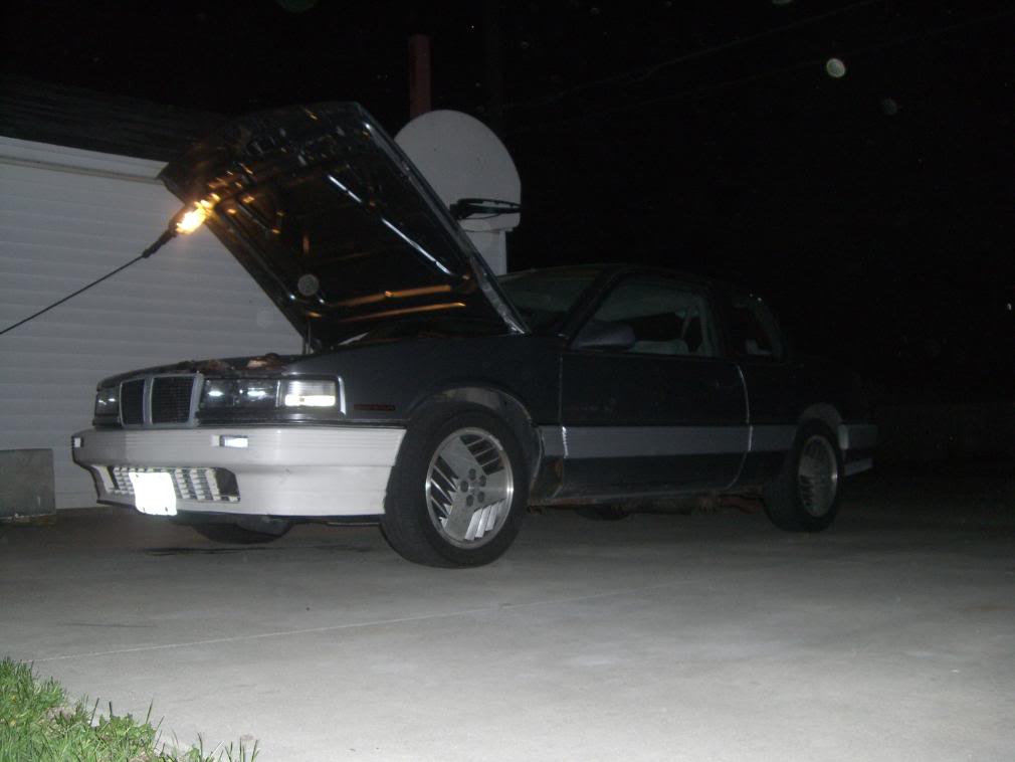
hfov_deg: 49.0
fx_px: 1114
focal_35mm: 38
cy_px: 381
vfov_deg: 37.7
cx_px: 508
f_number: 2.7
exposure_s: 1/60
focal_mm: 6.2
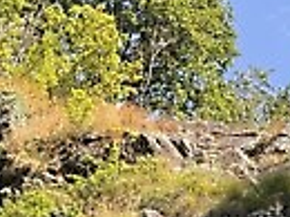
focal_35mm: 148
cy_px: 300
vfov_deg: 9.8
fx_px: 1238
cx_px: 230
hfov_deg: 13.3
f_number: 1.78
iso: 64
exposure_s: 1/876
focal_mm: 6.76
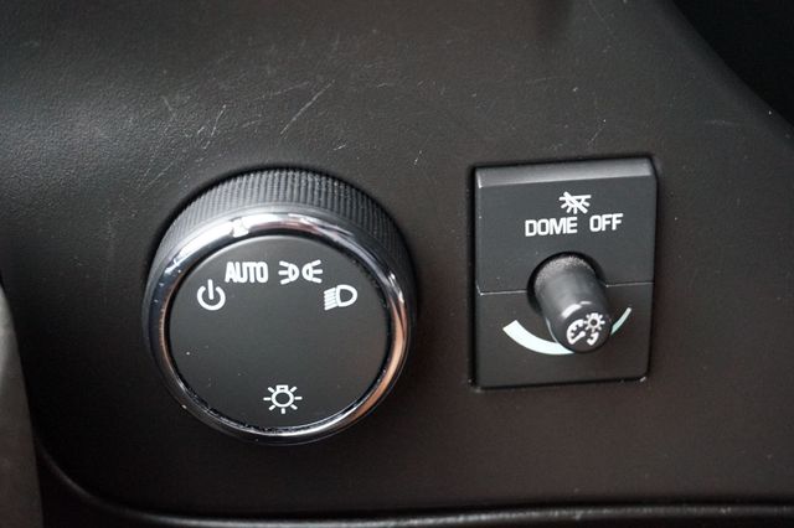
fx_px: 1058
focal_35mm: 48
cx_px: 397
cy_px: 264
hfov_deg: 41.1
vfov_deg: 28.0
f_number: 5
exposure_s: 1/20
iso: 3200
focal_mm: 32
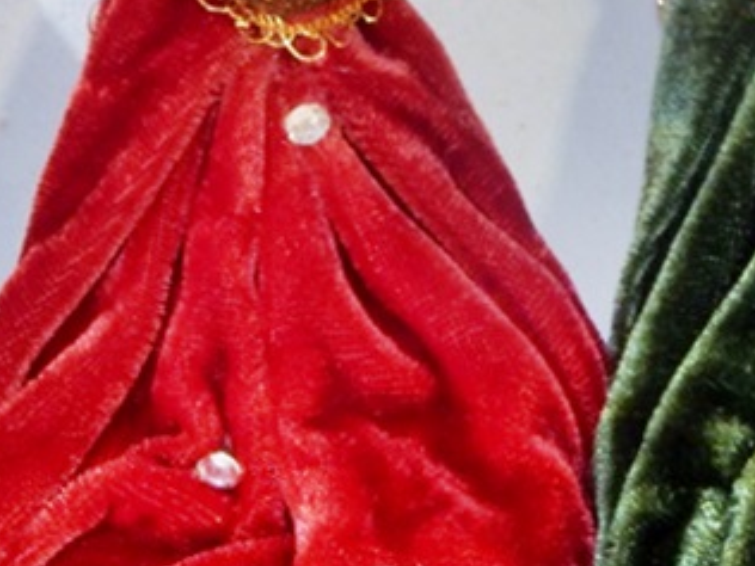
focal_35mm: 204
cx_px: 317
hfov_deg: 9.7
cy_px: 26
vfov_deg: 7.3
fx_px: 4449
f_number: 4.1
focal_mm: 12.3
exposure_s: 1/30
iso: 200
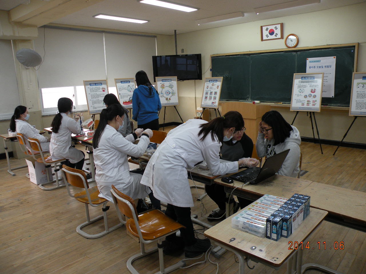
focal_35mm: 27
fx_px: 285
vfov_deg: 51.4
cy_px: 137
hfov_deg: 65.3
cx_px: 183
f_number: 2.8
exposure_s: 1/60
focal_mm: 4.7
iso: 121
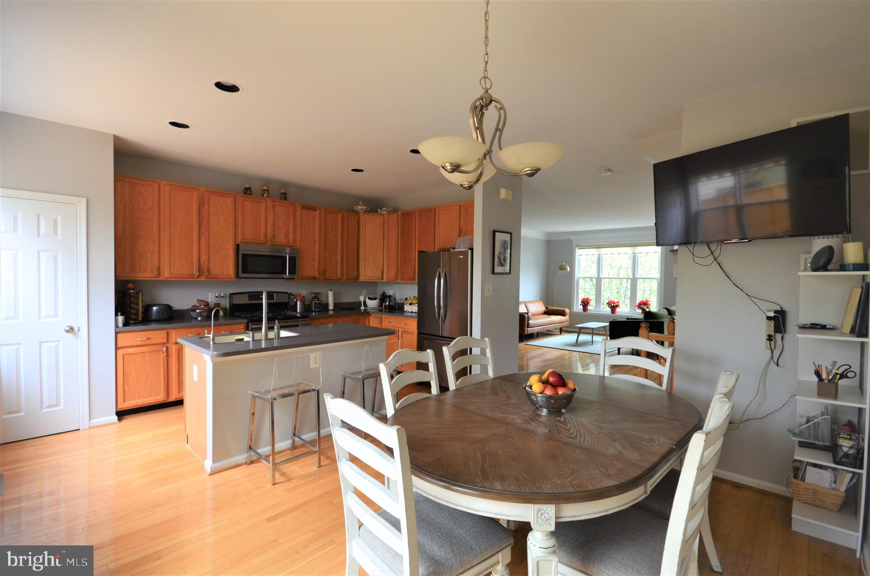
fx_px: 362
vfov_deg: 77.1
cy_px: 288
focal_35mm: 15
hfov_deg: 100.5
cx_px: 435
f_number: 7.1
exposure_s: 1/25
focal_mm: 10
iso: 800
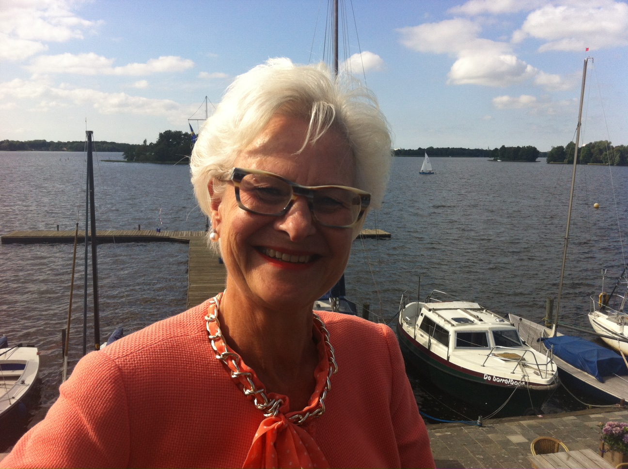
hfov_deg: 52.7
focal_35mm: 35
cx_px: 314
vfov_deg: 40.6
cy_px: 234
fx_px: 634
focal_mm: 3.85
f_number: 2.8
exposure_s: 1/1371
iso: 80
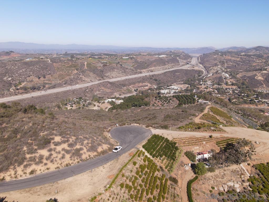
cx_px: 134
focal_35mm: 24
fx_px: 187
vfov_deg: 56.8
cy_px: 101
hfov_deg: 71.6
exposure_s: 1/15
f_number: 2.8
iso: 110
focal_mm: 4.5
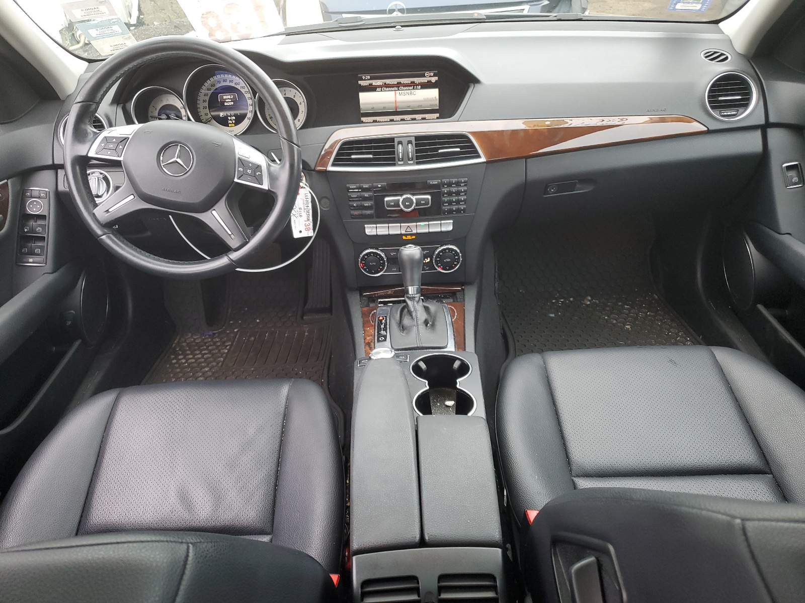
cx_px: 402
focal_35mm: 26
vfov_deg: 53.1
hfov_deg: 67.3
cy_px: 302
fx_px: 605
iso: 65
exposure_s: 1/60.2
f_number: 1.5
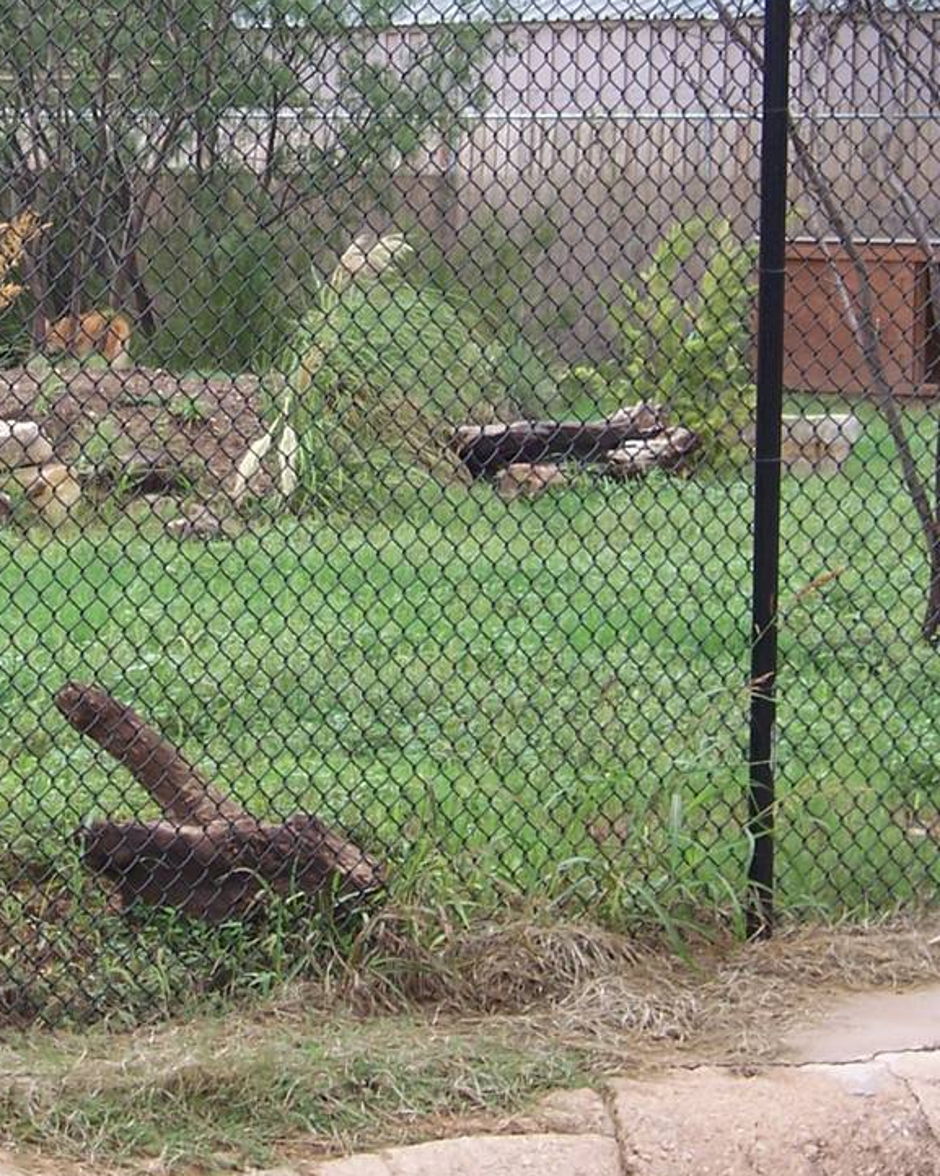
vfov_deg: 12.2
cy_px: 345
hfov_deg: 9.7
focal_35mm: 158
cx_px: -103
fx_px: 5498
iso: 80
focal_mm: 12.1
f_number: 4.8
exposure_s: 1/125
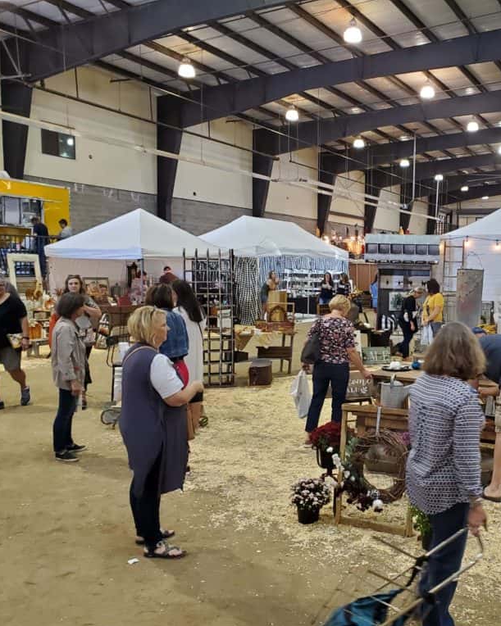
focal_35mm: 34
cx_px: 377
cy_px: 314
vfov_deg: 52.8
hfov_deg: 42.0
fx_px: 630
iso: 320
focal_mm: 4.3
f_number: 2.4
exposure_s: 1/39
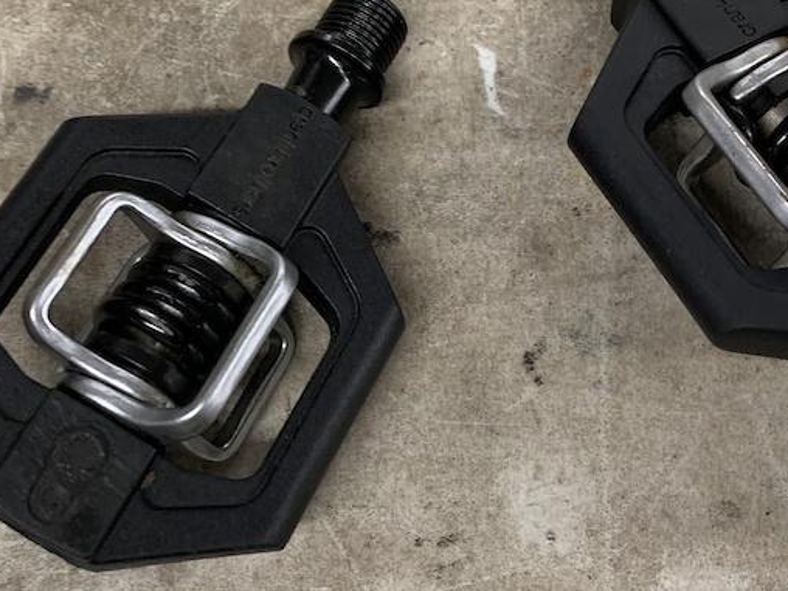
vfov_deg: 34.9
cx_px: 476
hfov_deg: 45.5
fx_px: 933
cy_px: 204
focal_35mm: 41
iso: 160
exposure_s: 1/60
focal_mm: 4.25
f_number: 1.8
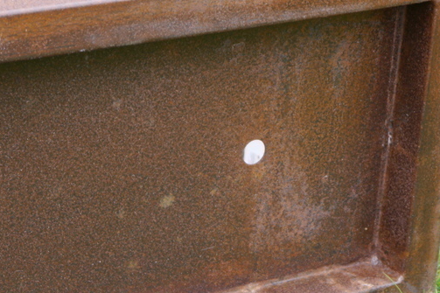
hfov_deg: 14.8
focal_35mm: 139
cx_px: 181
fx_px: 1698
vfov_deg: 9.9
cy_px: 171
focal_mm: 42
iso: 320
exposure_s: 1/80
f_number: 5.6
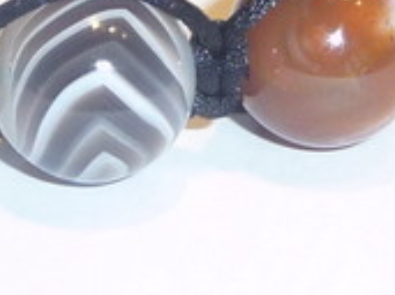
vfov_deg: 5.8
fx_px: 2885
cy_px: -67
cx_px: 37
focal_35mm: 253
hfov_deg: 7.8
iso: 100
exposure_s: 1/40
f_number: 4
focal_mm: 7.1
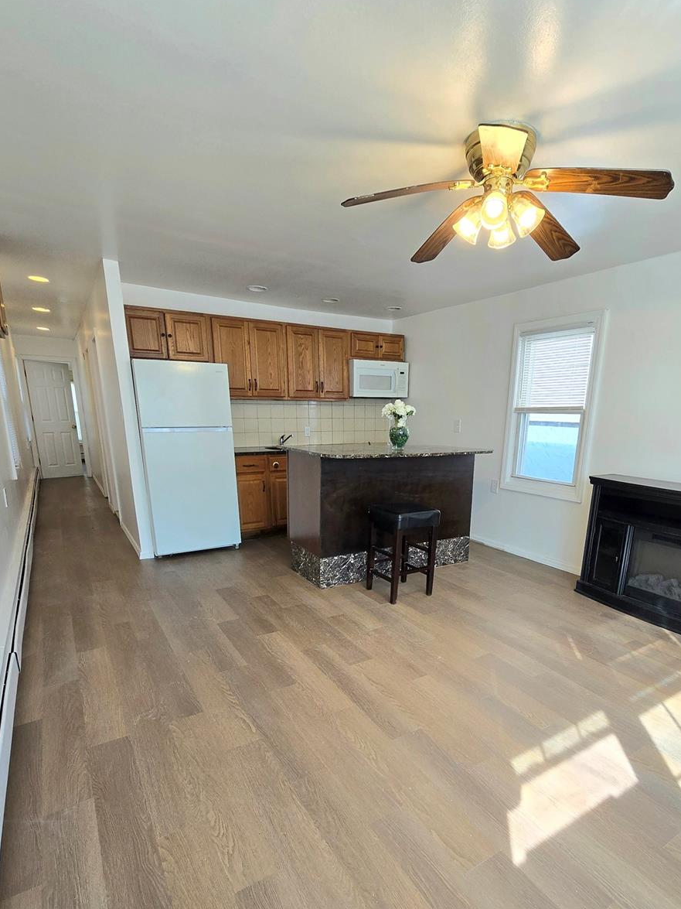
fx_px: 446
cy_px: 564
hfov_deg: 74.6
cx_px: 370
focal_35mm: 17
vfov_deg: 89.3
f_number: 2.2
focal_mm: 2.2
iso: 64
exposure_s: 1/120
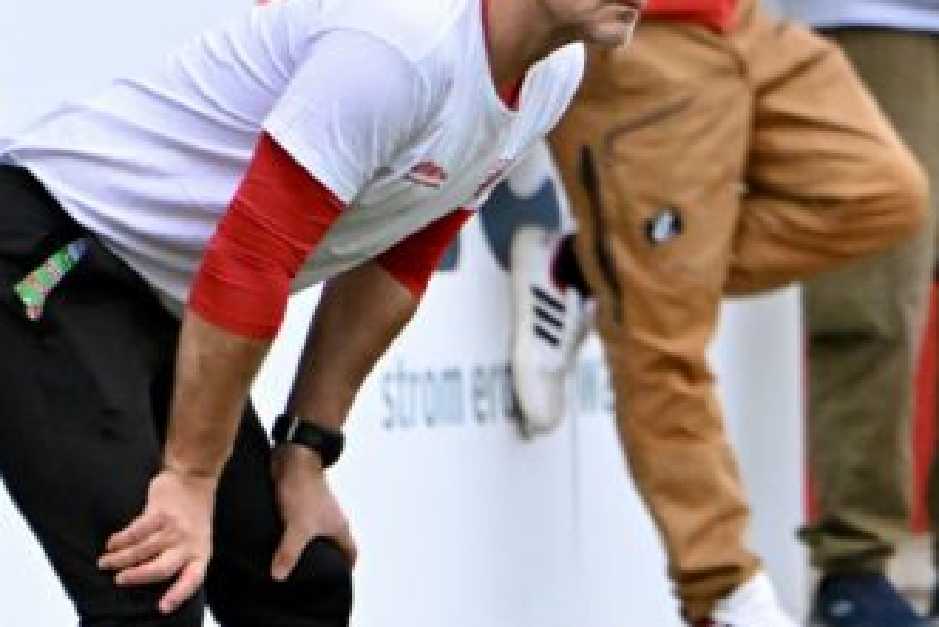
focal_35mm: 1237
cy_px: 296
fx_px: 32278
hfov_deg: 1.7
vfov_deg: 1.1
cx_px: 930
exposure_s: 1/1600
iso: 8000
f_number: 5.6
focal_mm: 400
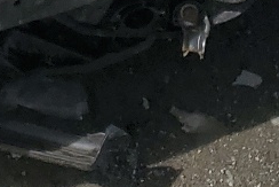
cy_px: -375
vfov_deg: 7.0
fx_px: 1373
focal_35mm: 177
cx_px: -161
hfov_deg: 11.1
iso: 50
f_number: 1.5
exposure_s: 1/5000
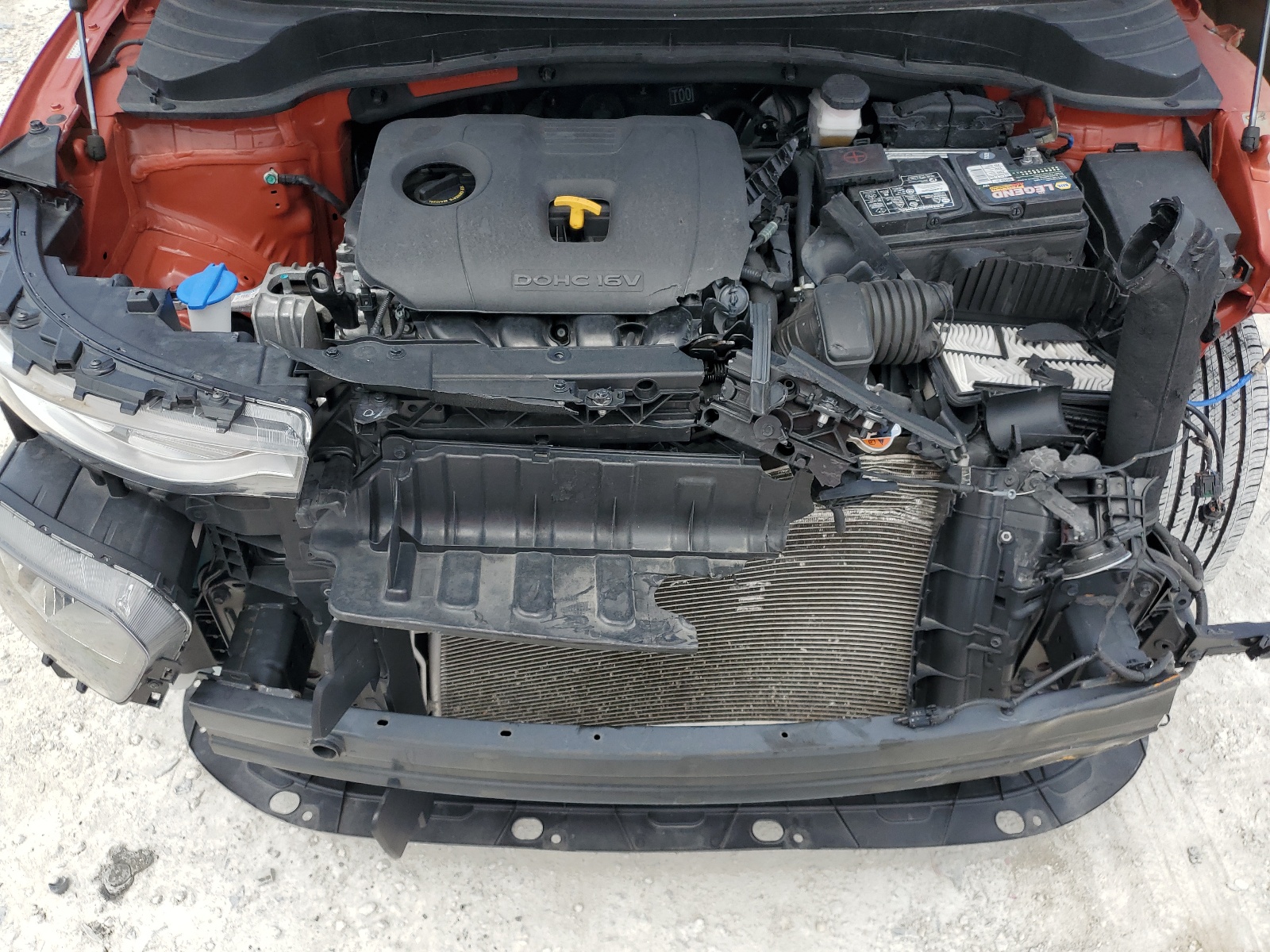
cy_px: 476
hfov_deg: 67.3
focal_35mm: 26
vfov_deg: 53.1
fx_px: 954
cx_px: 635
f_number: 1.5
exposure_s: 1/1667
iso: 50
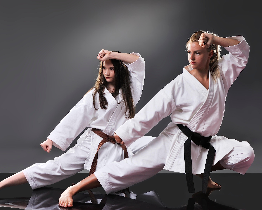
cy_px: 105
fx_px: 450
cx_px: 112
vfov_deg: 26.2
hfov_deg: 32.4
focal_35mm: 58
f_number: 8
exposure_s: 1/800
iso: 250
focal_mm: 34
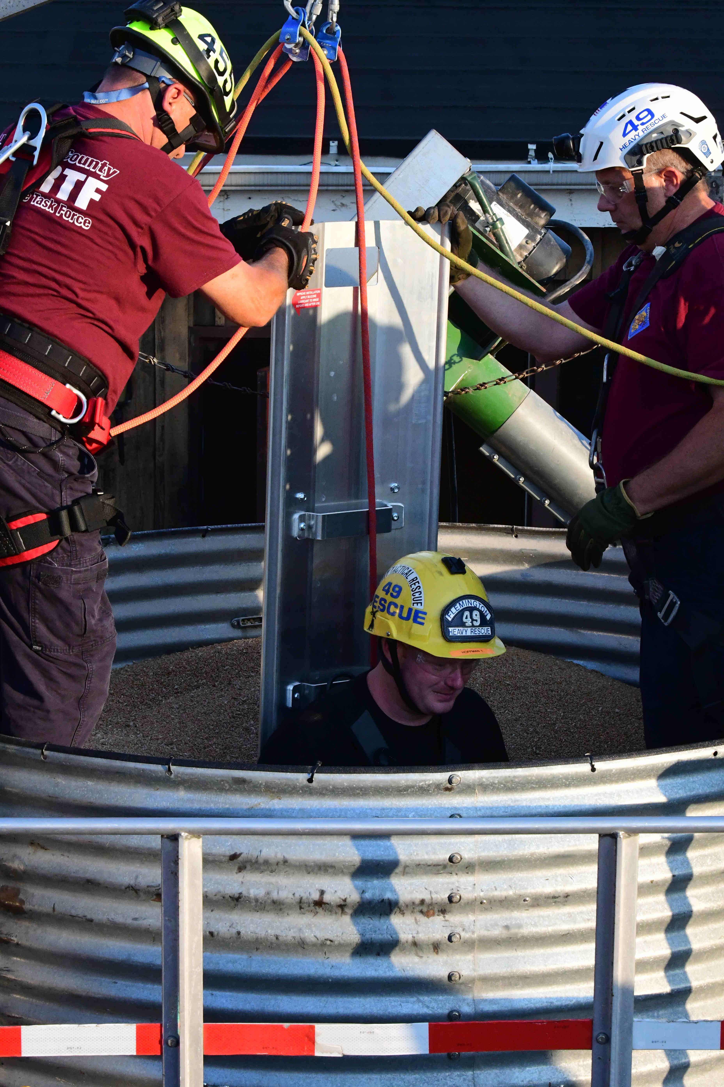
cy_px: 544
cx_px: 362
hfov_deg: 13.0
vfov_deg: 19.5
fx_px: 3167
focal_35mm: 105
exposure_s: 1/800
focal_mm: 70
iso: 4000
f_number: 14
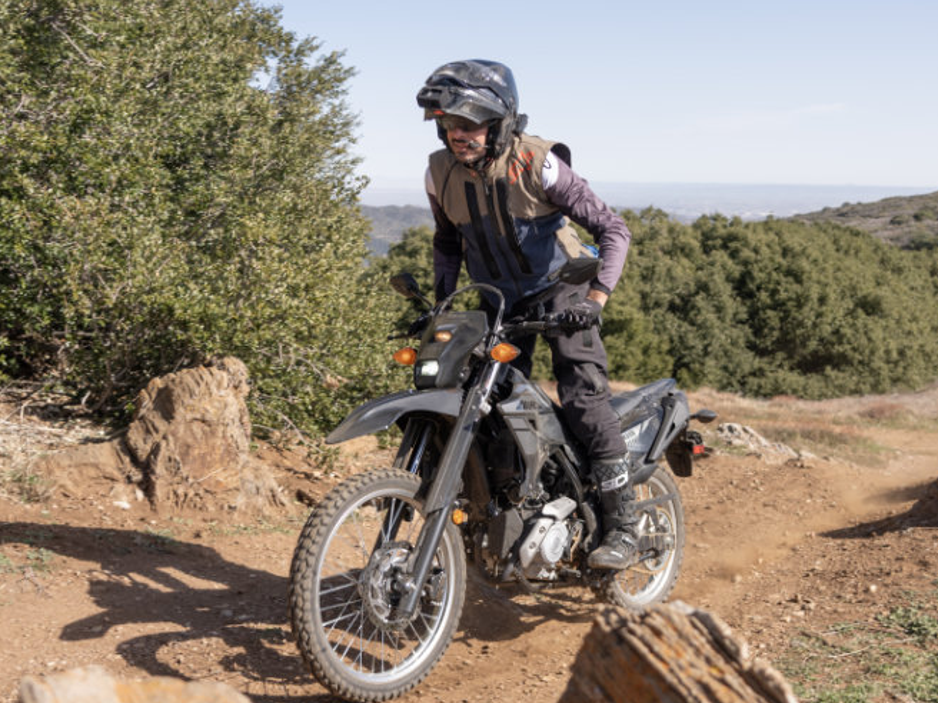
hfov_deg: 39.0
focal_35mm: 48
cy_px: 372
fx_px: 1301
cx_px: 651
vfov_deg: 30.3
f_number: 4
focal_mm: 32
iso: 100
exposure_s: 1/640
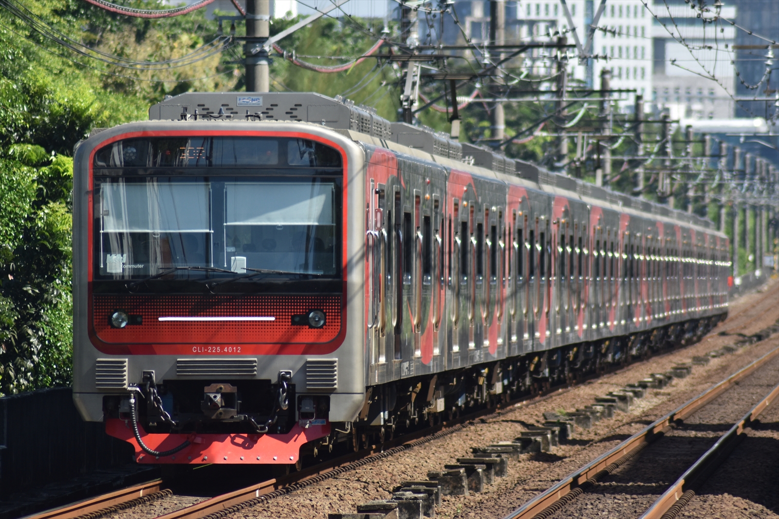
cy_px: 260
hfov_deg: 4.9
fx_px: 9088
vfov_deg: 3.3
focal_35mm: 420
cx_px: 390
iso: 200
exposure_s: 1/800
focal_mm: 280
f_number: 5.6
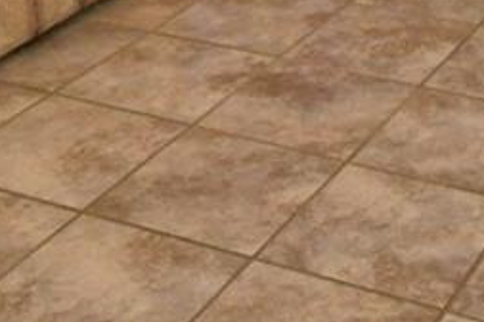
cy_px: -506
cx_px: 451
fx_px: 1276
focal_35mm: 95
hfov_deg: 21.0
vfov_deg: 11.3
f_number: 4.5
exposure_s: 1/60
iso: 200
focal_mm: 10
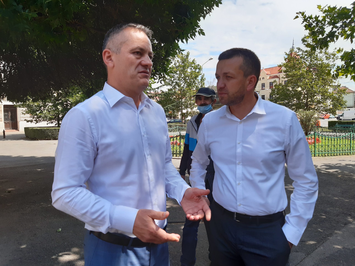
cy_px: 133
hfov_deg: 67.3
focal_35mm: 26
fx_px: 267
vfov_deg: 53.1
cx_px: 178
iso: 40
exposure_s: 1/949
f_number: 1.7
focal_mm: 3.92
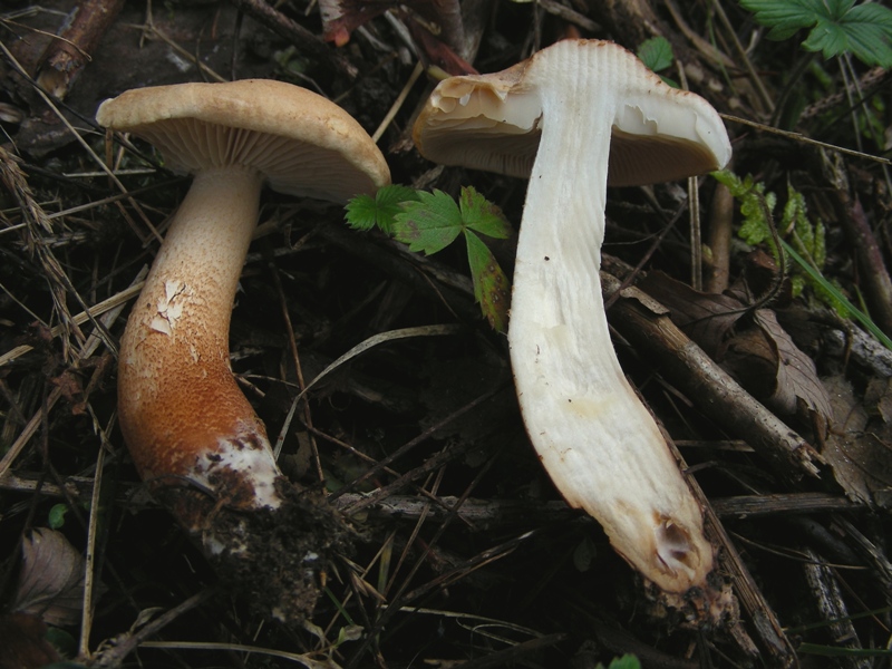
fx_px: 979
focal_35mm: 38
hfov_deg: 49.0
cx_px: 446
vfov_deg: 37.7
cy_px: 334
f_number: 3.5
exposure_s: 1/34.3
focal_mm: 6.3
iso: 50
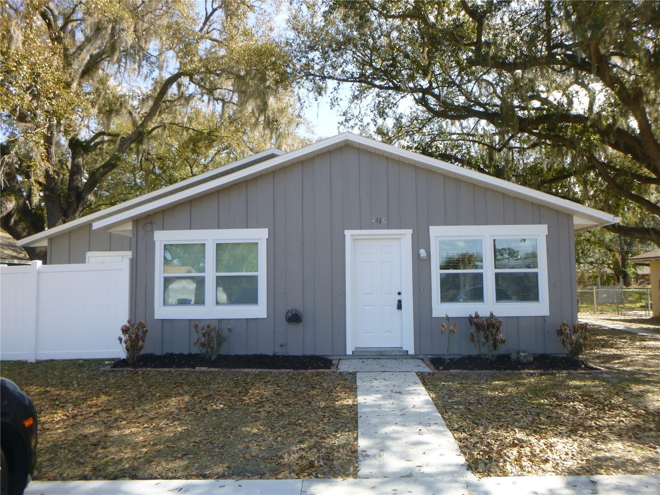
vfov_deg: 54.9
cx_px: 330
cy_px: 248
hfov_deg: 69.4
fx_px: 477
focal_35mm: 25
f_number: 3.9
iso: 100
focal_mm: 4.5
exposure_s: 1/160
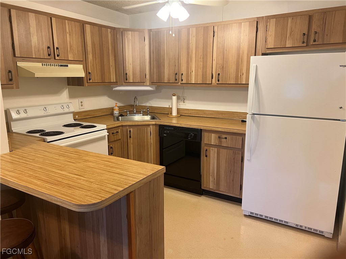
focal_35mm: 26
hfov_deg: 67.3
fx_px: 260
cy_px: 130
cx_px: 173
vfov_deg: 53.1
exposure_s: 1/60
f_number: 1.5
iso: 100
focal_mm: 5.7
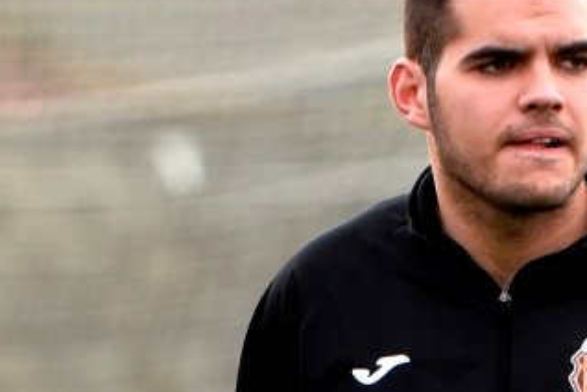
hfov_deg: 5.2
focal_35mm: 396
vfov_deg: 3.5
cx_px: 541
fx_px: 6456
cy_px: 302
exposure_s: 1/1250
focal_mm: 180
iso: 800
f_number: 4.5
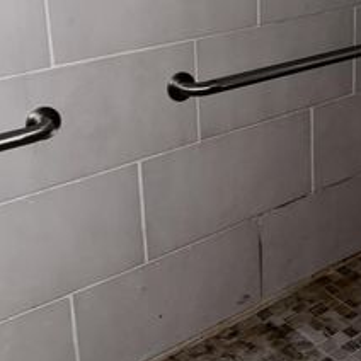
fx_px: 755
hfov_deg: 25.7
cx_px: 352
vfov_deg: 26.1
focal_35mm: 64
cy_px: 41
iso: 160
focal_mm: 6.76
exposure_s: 1/4
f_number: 1.78
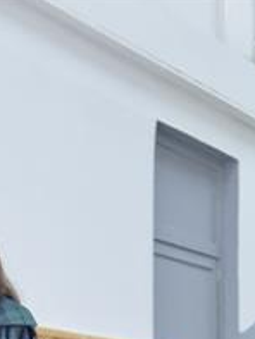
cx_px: -74
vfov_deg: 14.5
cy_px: 452
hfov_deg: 11.1
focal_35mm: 130
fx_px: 1275
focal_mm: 6.76
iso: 500
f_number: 1.78
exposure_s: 1/40
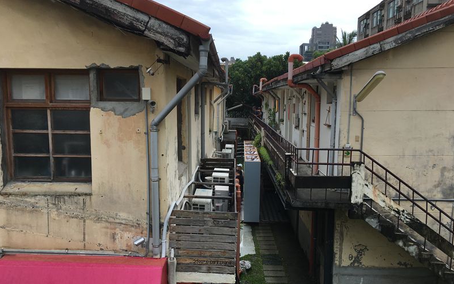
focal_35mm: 31
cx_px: 226
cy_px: 153
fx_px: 384
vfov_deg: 40.6
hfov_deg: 61.2
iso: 25
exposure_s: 1/916
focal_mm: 4.15
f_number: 2.2
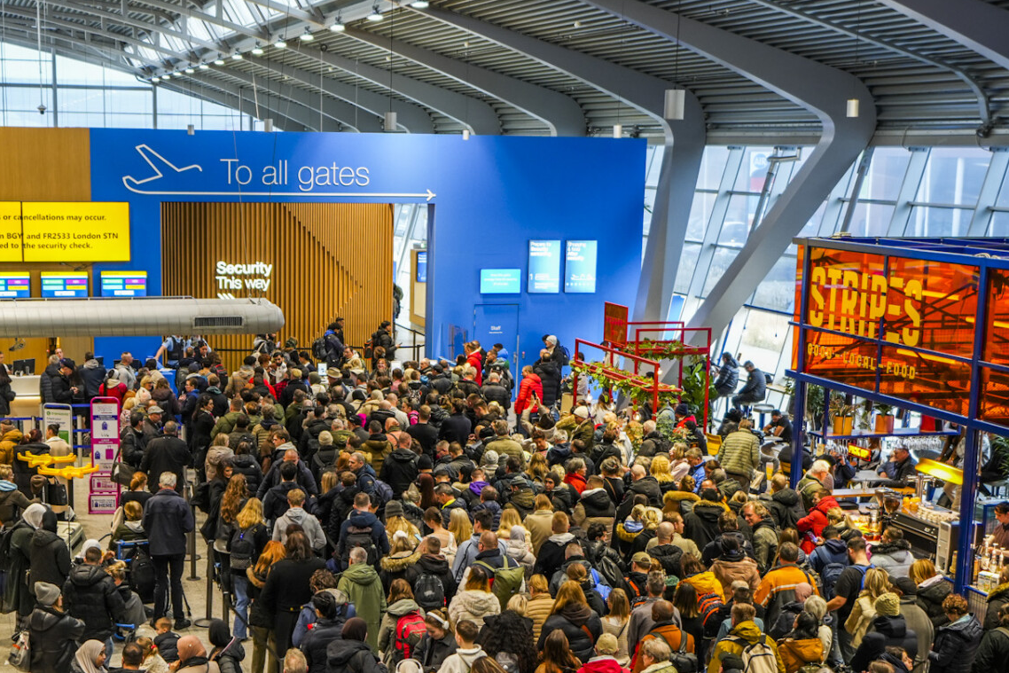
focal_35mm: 54
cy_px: 379
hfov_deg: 36.5
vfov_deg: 25.0
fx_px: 1514
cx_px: 338
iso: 400
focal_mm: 32
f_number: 2.8
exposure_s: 1/60
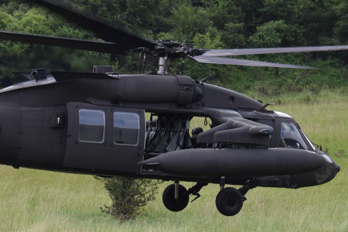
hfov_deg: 18.2
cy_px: 116
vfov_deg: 12.2
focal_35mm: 112
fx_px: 1087
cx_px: 174
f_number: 8
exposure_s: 1/250
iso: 250
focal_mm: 75
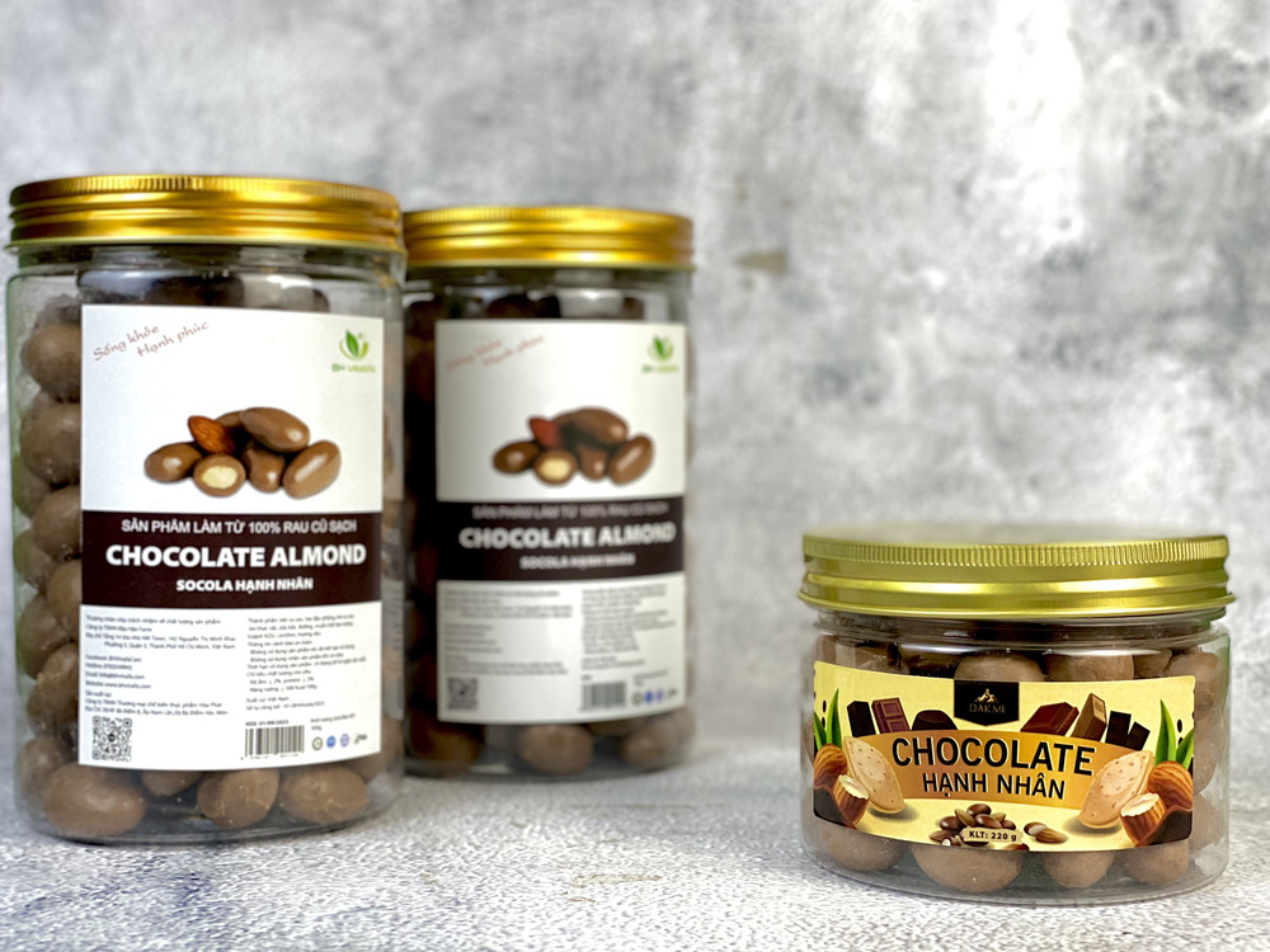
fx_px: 1908
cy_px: 476
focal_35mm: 52
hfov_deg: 36.8
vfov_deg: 28.0
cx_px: 635
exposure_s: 1/100
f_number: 2
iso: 50
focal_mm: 6
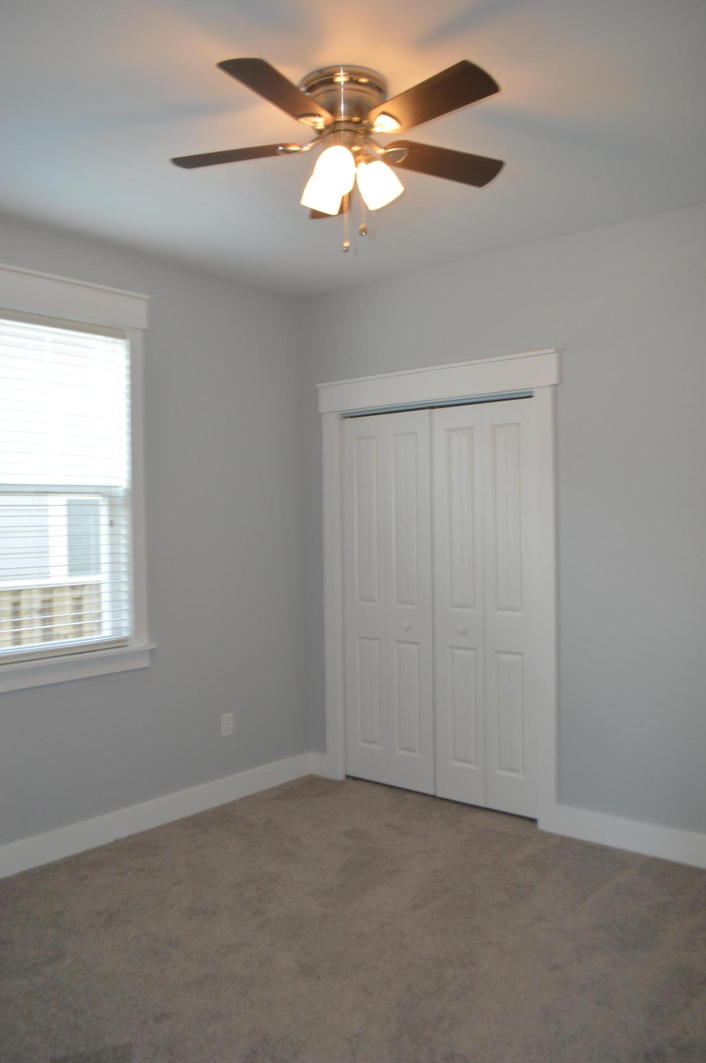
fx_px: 796
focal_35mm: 27
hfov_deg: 47.8
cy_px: 532
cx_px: 353
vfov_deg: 67.4
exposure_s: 1/80
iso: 400
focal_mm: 18
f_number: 4
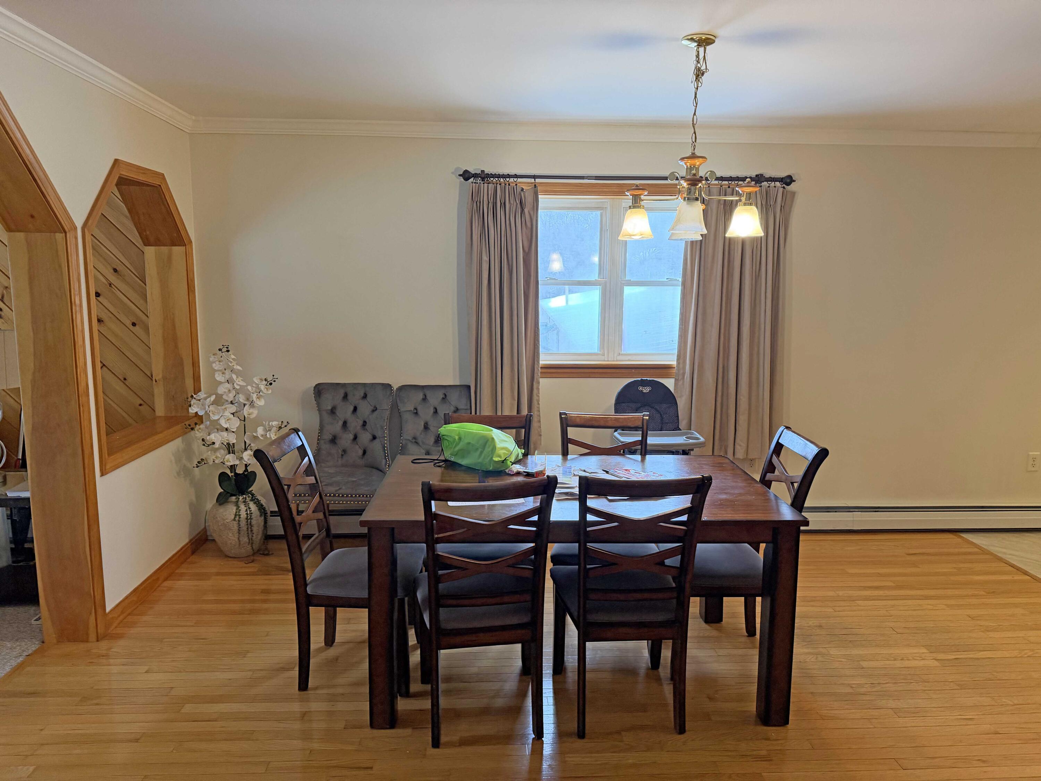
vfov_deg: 56.8
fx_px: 722
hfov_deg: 71.6
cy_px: 390
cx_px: 520
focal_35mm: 24
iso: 320
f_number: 1.78
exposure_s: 1/60
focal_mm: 6.76
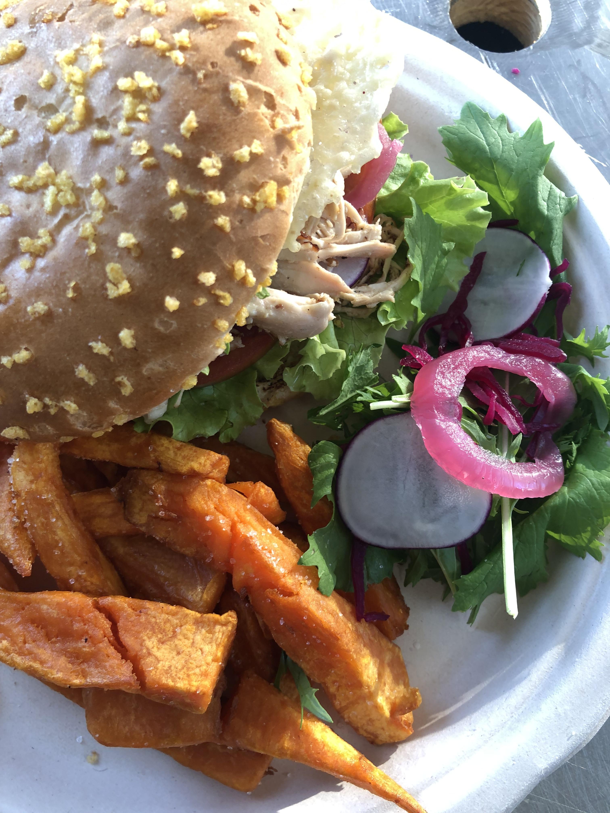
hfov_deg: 49.7
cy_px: 406
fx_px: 658
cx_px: 305
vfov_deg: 63.4
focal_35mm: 28
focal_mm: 4
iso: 25
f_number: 1.8
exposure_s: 1/50
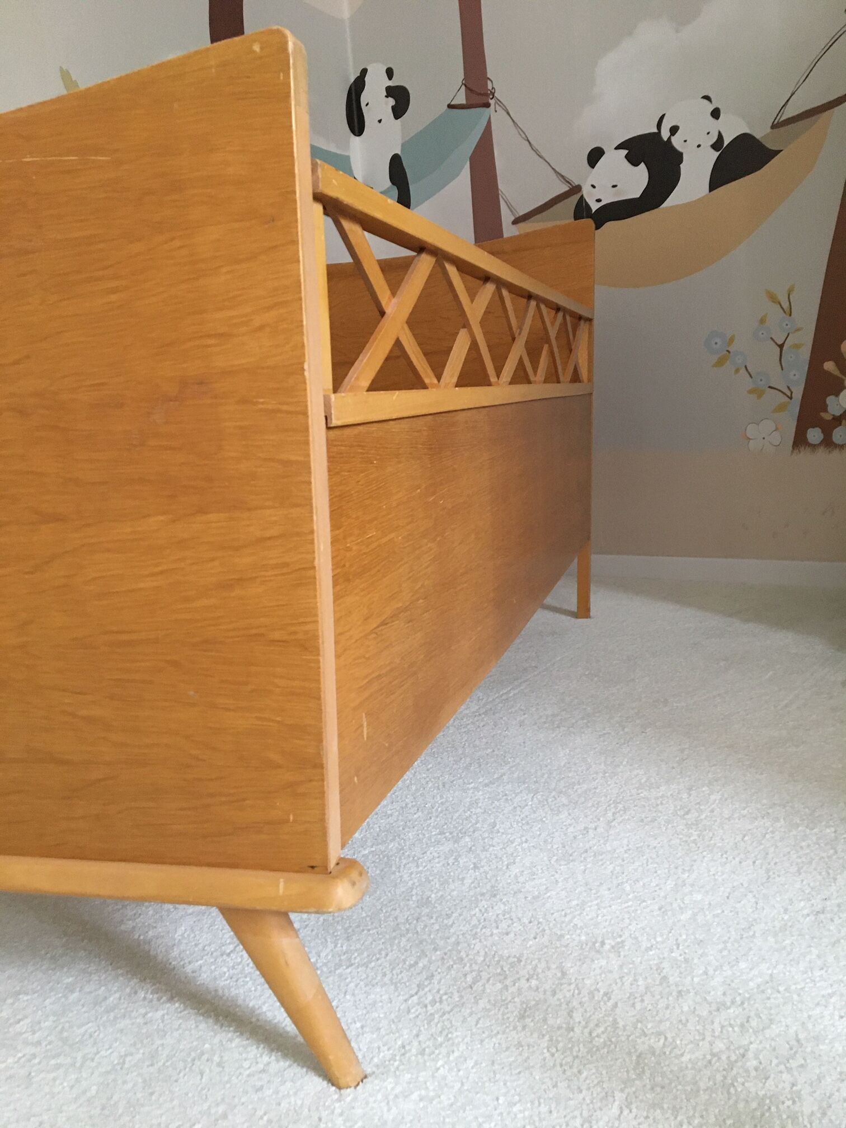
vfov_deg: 61.7
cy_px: 564
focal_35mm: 29
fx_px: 945
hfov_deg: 48.2
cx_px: 423
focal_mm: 4.15
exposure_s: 1/33
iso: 200
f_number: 2.2
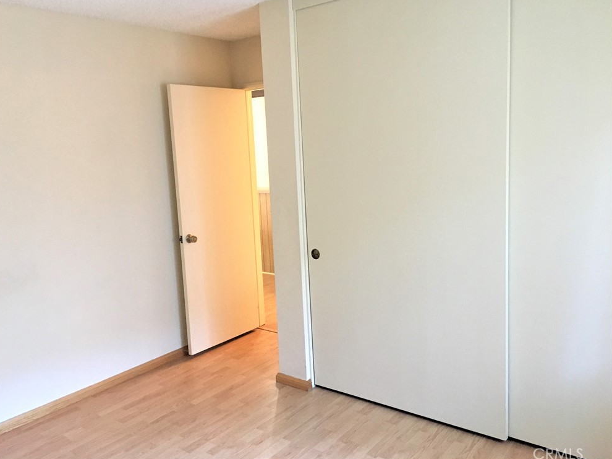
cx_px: 299
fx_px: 530
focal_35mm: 30
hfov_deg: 60.0
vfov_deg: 46.8
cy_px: 225
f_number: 2.2
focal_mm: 4.15
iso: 200
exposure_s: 1/24
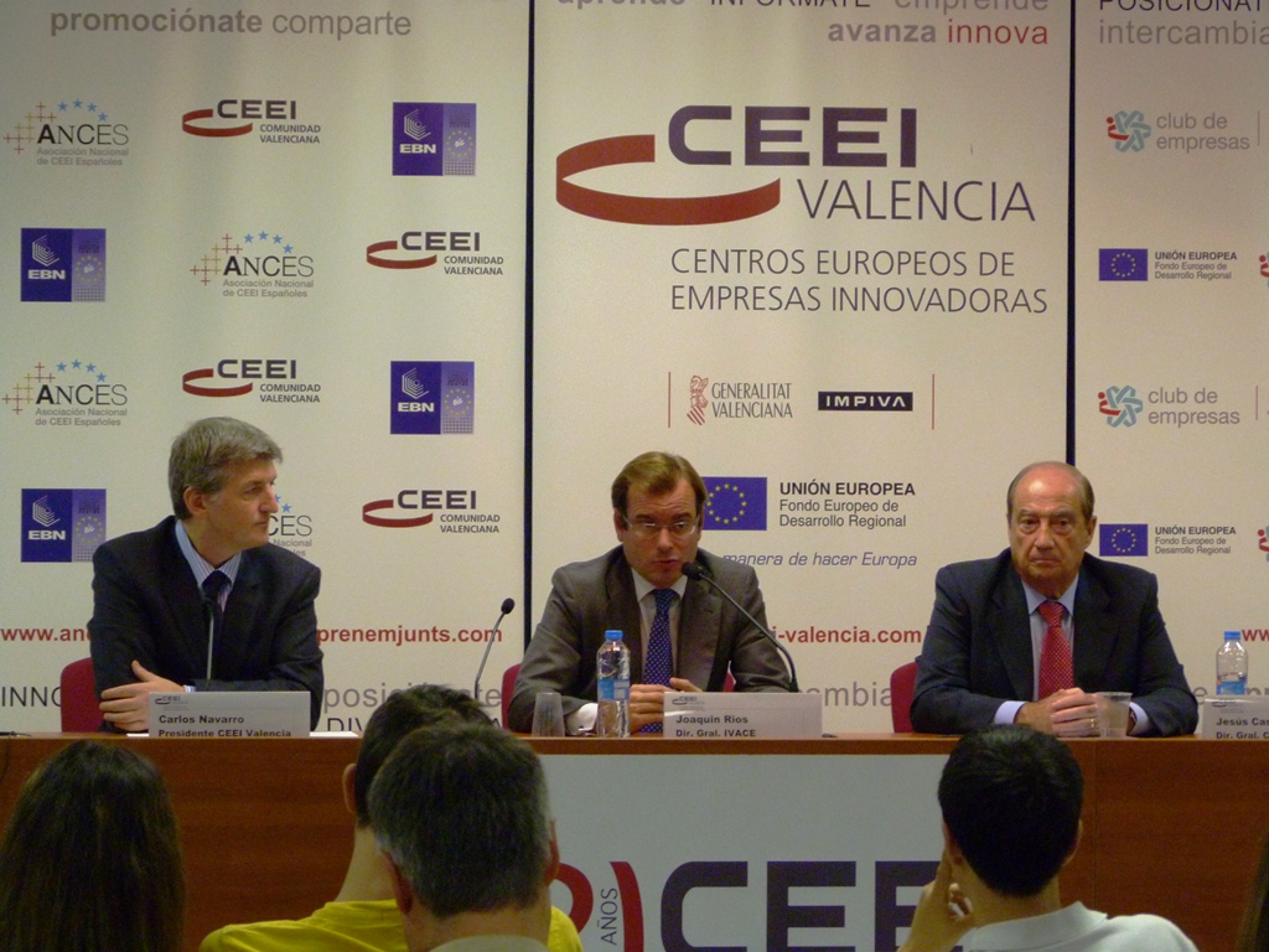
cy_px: 476
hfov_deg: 15.2
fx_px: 4766
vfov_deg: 11.4
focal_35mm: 130
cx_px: 634
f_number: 3.6
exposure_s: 1/40
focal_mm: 23.5
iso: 400
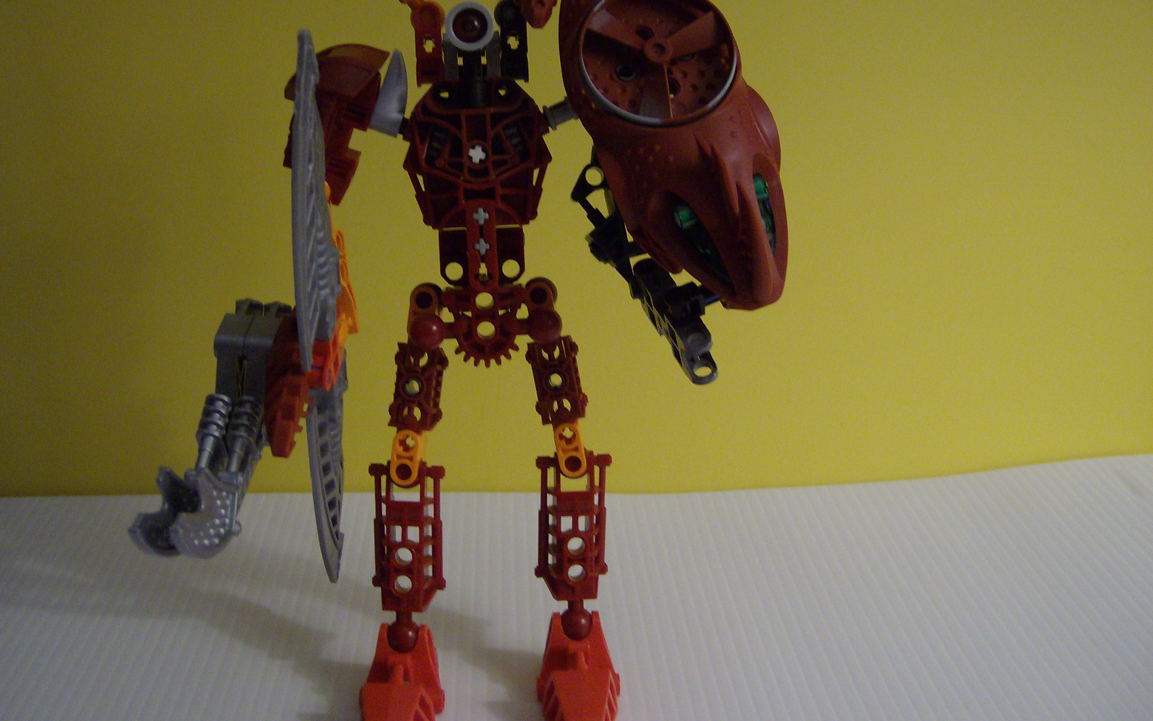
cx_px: 572
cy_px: 293
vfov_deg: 32.7
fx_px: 1226
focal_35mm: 39
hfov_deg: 50.4
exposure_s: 1/51
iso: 200
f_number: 2.8
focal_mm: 6
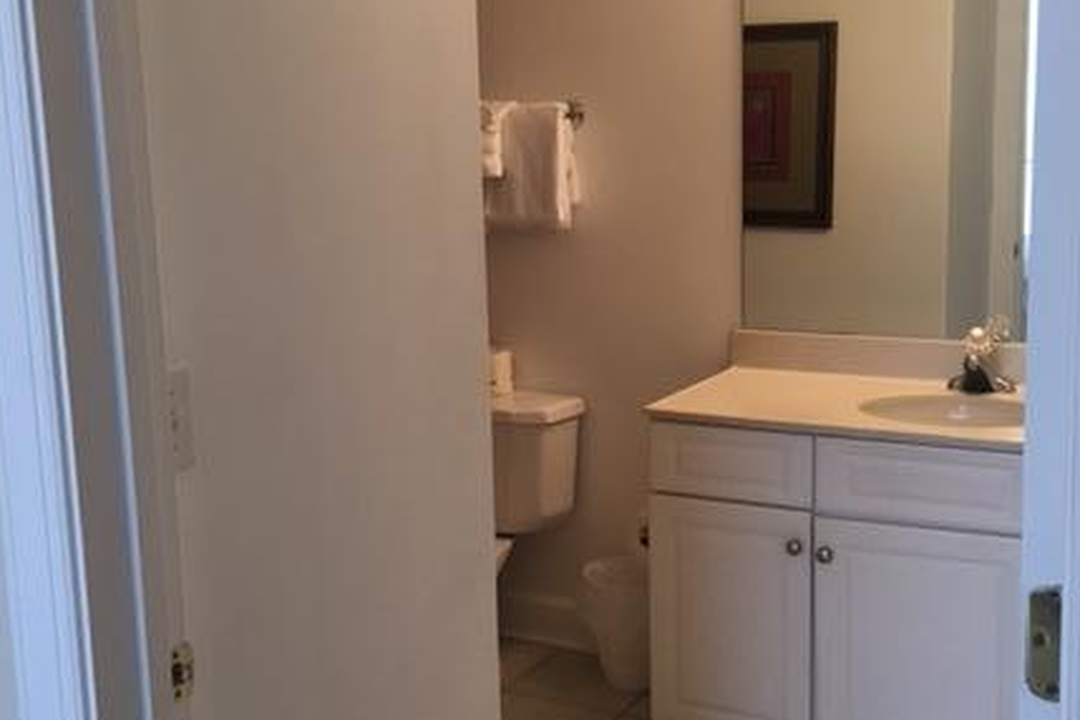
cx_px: 536
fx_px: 1350
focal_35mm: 45
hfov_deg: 43.6
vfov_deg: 29.9
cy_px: 355
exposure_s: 1/30
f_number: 2.2
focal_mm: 4.15
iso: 50
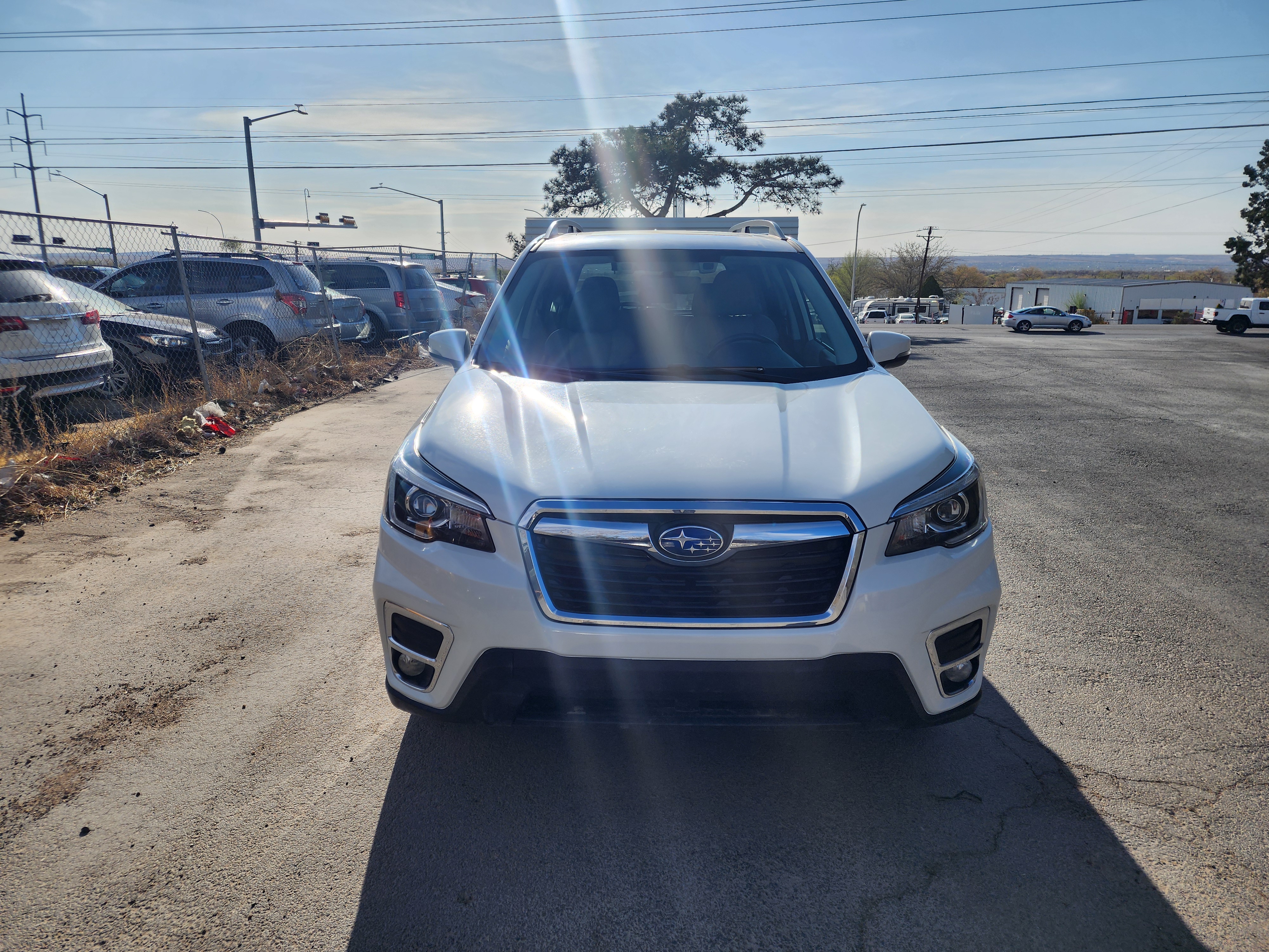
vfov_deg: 58.9
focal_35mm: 23
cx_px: 634
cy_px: 476
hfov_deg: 73.9
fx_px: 843
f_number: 1.8
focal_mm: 6.4
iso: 12
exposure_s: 1/2228
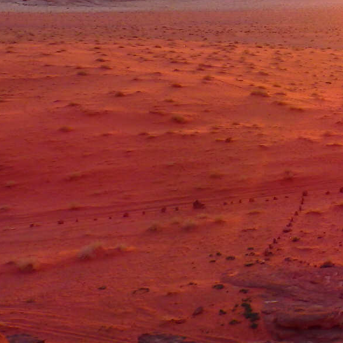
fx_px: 863
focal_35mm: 77
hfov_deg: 19.8
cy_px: -7
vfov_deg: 21.6
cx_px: 495
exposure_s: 1/320
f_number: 3
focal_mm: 4.5
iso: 125
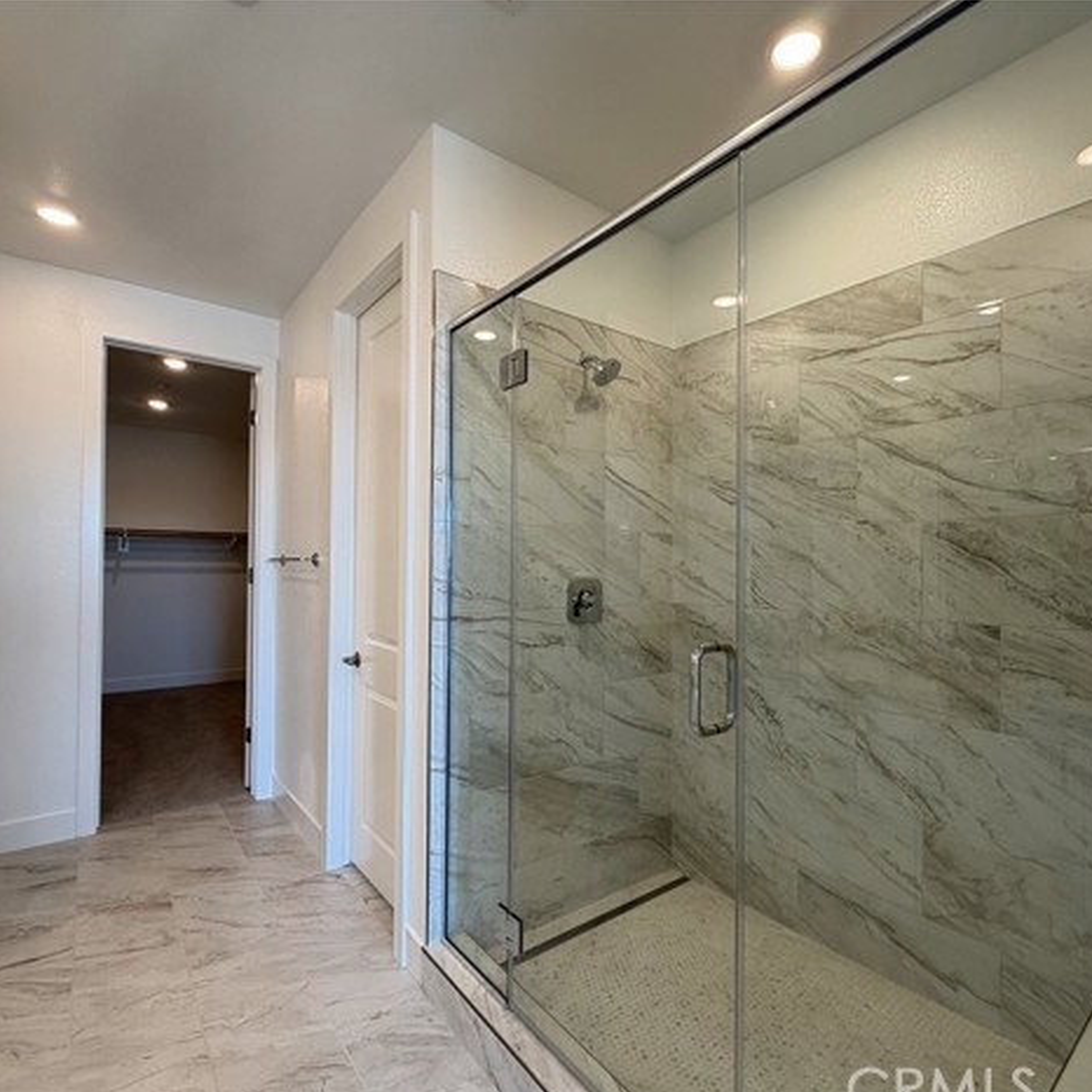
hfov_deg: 84.0
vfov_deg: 84.0
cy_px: 560
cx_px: 560
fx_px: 607
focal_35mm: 17
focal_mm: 2.22
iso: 125
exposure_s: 1/120
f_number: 2.2
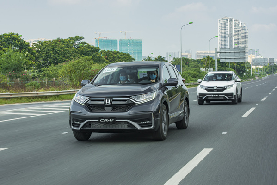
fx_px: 631
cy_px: 92
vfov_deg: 16.7
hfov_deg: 24.8
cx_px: 138
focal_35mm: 82
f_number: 11
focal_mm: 82
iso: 200
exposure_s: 1/80
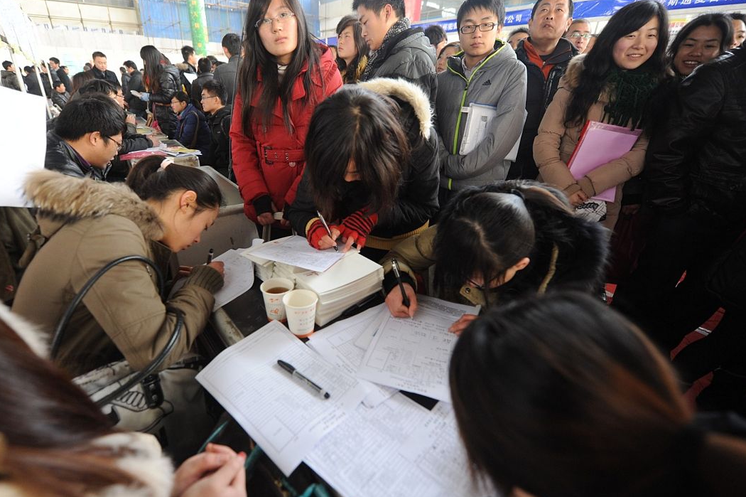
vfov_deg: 73.7
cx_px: 340
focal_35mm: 16
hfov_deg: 96.5
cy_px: 242
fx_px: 331
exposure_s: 1/160
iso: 1000
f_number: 2.8
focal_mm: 14
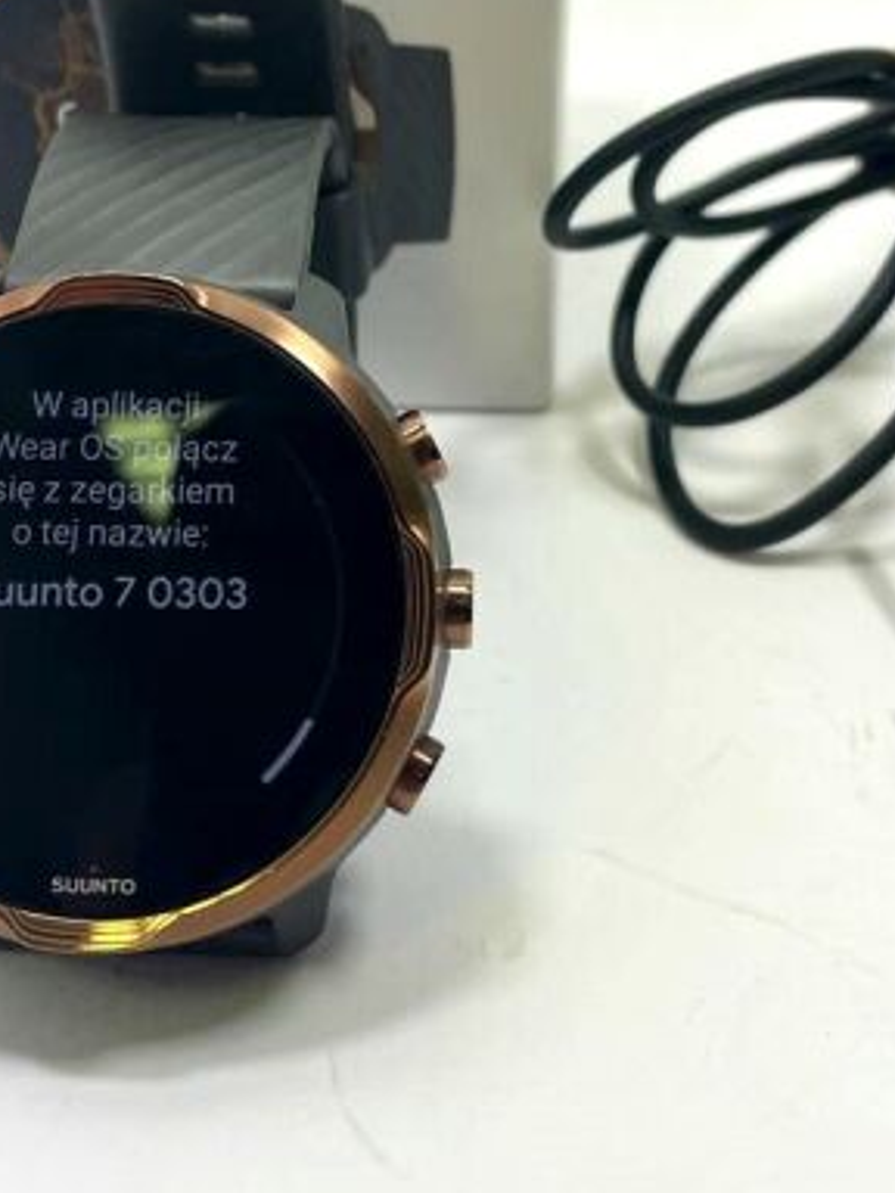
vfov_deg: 36.0
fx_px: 1793
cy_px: 311
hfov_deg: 28.0
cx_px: 407
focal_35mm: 52
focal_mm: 4.2
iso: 32
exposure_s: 1/117
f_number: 1.6
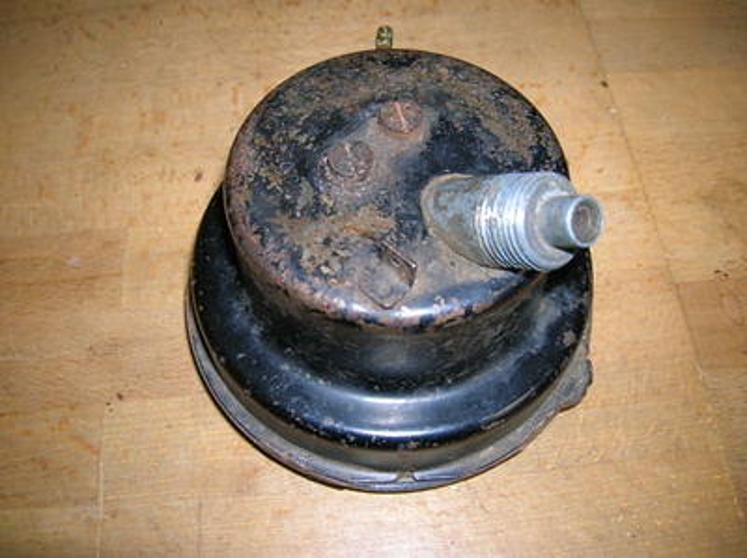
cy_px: 279
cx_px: 374
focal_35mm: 34
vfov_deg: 41.7
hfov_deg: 54.0
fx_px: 733
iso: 50
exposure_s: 1/60.1
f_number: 2.9
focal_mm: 5.7
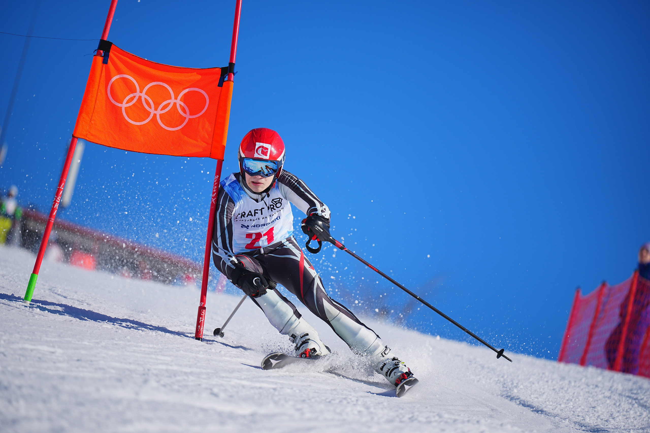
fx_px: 3340
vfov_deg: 7.4
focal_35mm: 185
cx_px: 325
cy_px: 216
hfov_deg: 11.1
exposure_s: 1/4000
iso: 100
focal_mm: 185
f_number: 2.8
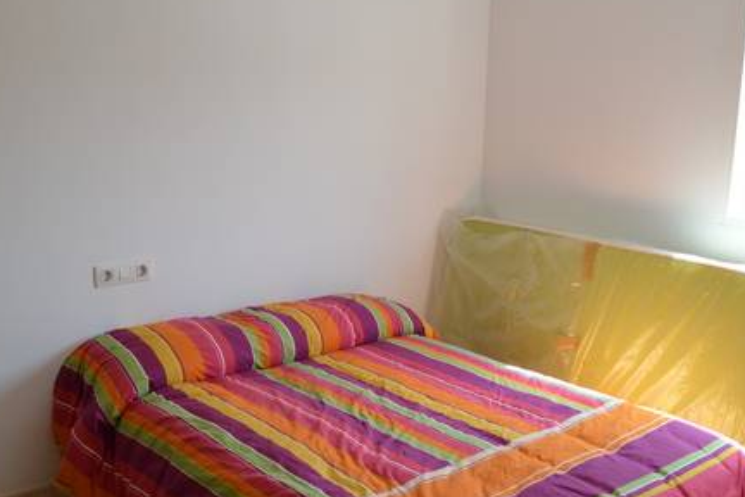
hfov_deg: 48.2
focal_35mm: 40
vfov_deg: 33.3
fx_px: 828
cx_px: 309
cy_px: 290
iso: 100
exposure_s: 1/50
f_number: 5
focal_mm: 18
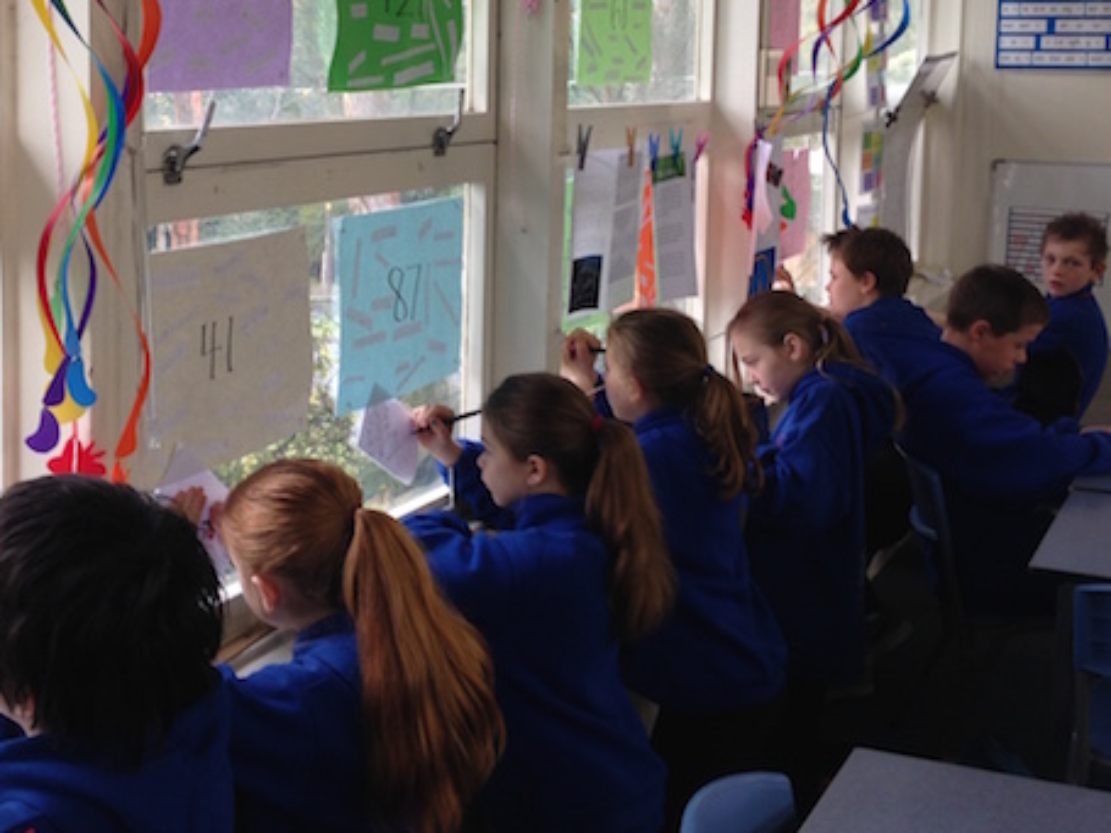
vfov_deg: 25.0
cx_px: 449
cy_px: 235
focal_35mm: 58
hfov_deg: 33.1
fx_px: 1861
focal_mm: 4.12
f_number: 2.4
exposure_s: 1/24
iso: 50
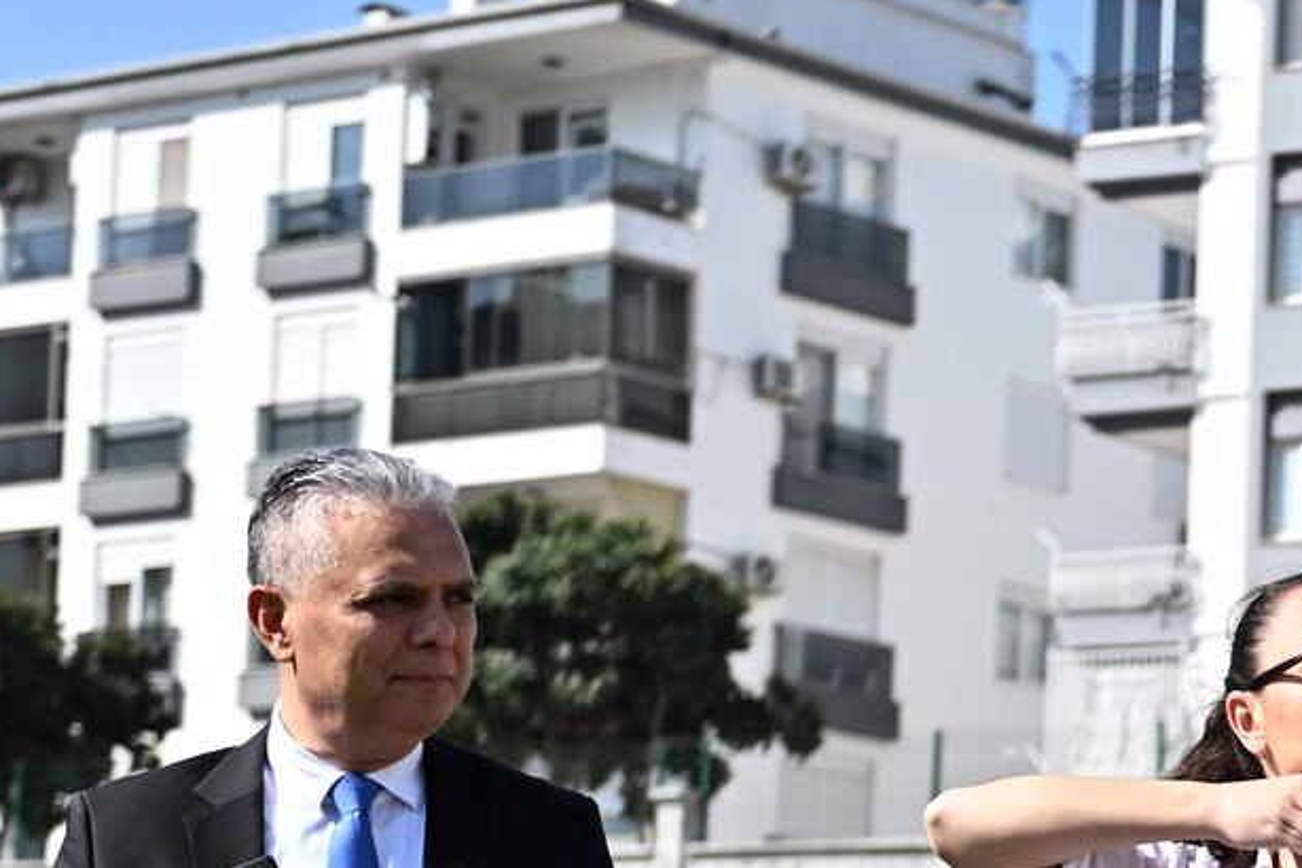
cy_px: 1177
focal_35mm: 151
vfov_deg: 8.9
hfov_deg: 13.0
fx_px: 5461
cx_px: 1859
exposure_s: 1/3200
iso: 200
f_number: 3.5
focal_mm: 45
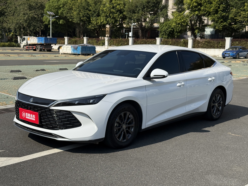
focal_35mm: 48
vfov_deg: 30.3
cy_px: 93
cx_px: 124
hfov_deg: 39.7
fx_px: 344
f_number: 1.78
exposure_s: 1/7874
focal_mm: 6.76
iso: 80
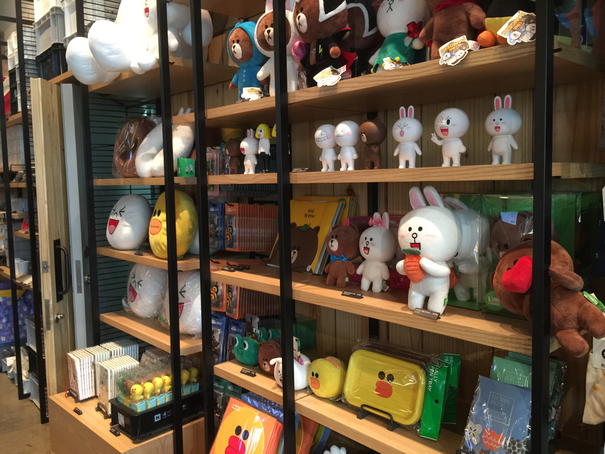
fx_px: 507
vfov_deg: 48.2
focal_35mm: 29
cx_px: 302
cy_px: 227
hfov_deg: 61.7
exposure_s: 1/10
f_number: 2.2
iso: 125
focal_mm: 4.15
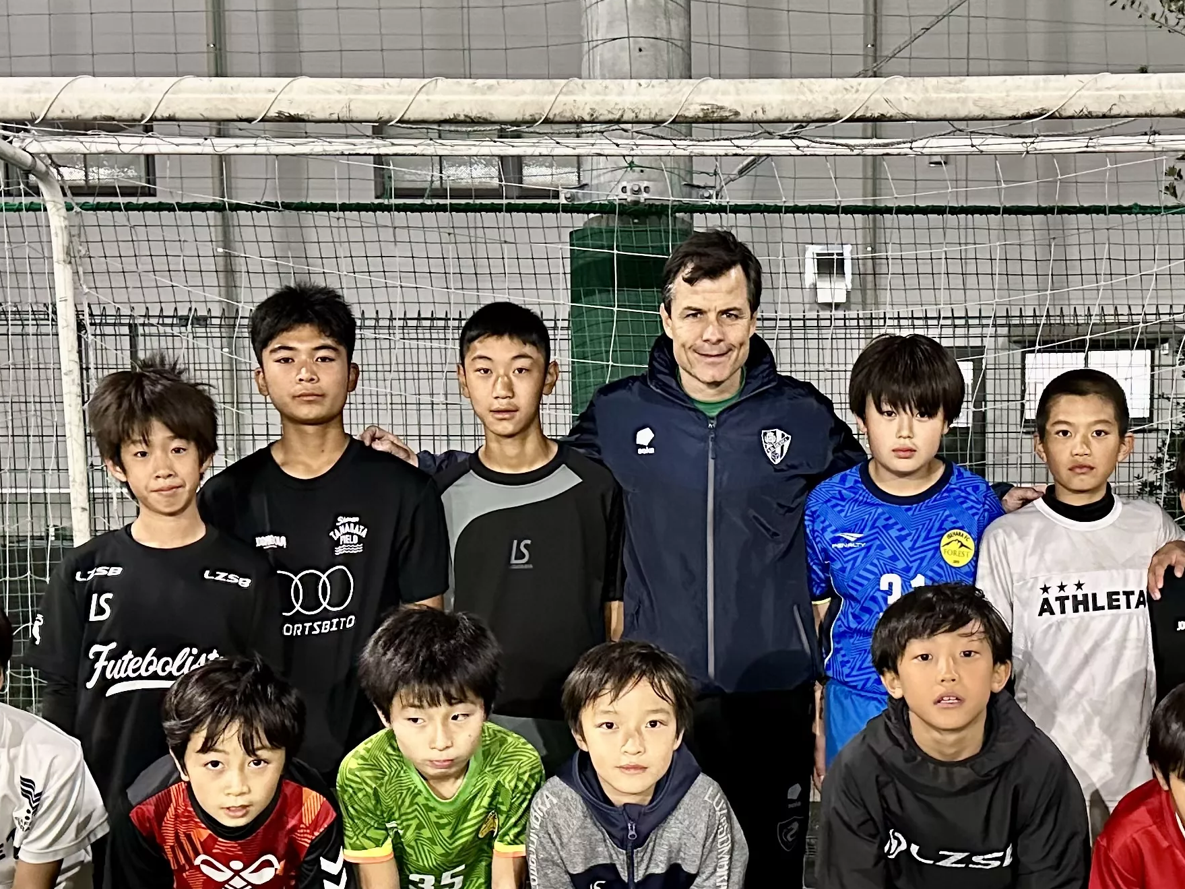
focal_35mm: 55
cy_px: 628
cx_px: 738
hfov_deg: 34.8
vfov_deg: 26.3
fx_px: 1883
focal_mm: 6.86
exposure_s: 1/36
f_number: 1.78
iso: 1000
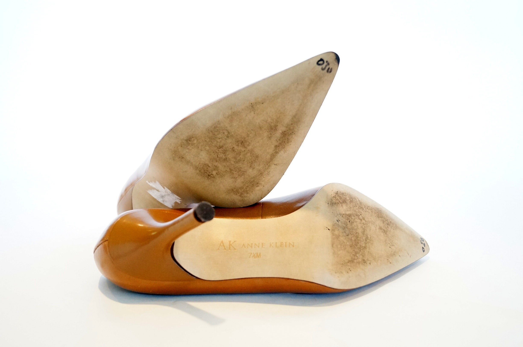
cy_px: 174
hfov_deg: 53.2
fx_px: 522
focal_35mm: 36
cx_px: 262
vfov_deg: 36.8
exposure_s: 1/60
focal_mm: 24
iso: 2500
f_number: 4
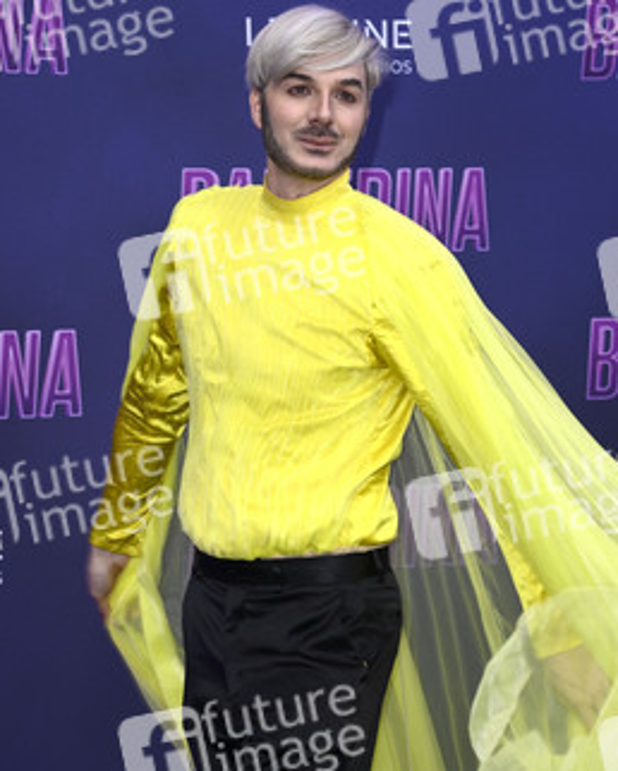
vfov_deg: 14.3
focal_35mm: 135
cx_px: 311
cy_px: 383
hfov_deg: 11.4
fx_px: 3084
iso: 400
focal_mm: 116
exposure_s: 1/250
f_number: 5.6
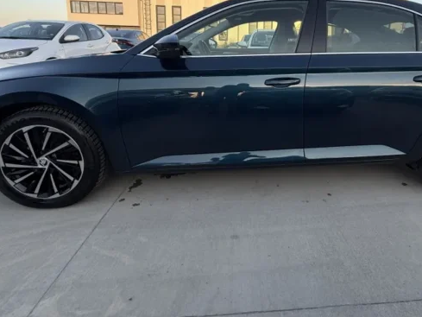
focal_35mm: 22
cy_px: 90
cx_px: 268
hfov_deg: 74.9
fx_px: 268
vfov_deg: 58.7
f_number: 2.2
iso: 50
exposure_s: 1/421
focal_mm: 2.22
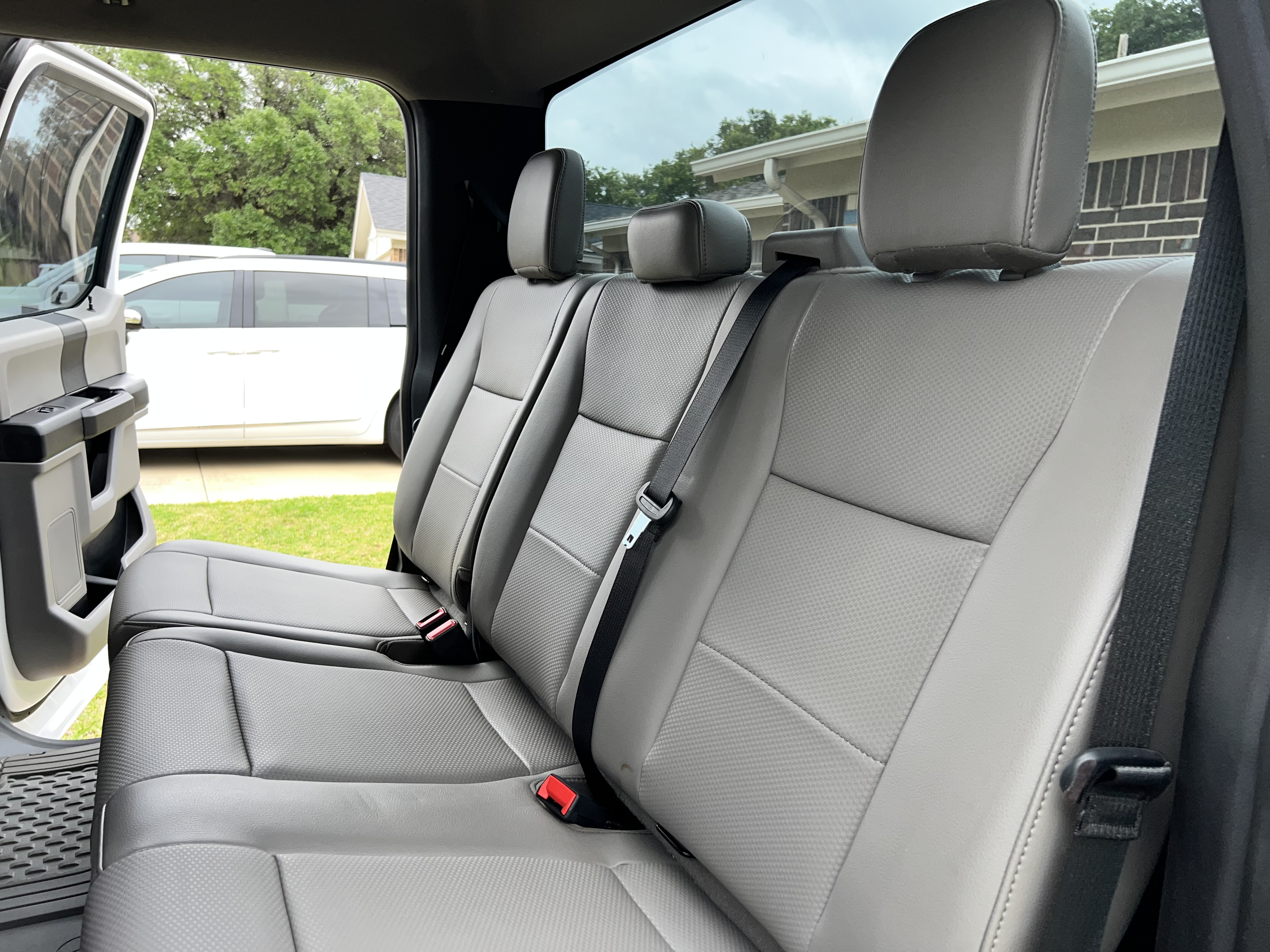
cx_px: 635
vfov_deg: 53.1
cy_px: 476
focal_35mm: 26
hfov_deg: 67.3
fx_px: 954
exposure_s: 1/391
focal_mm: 5.7
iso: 32
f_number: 1.5
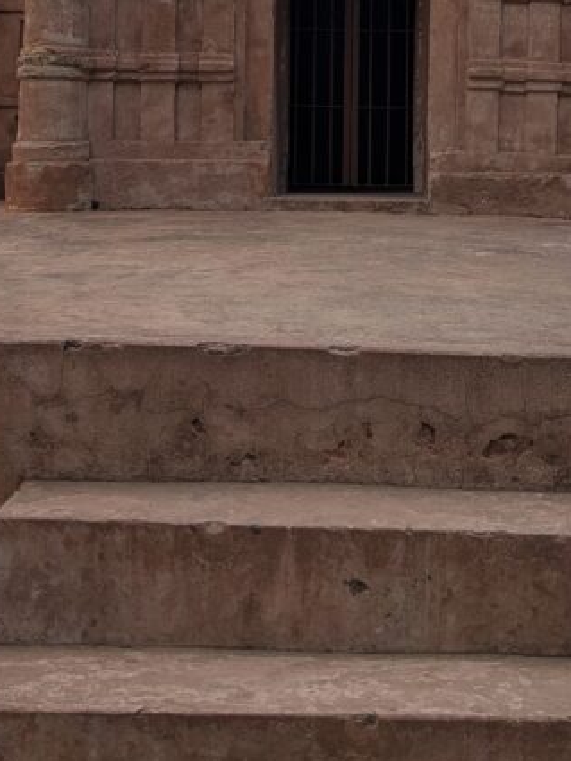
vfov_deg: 28.7
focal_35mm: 65
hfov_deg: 22.5
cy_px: 82
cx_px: 376
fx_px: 1429
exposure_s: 1/123
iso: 46
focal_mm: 4.38
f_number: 1.73
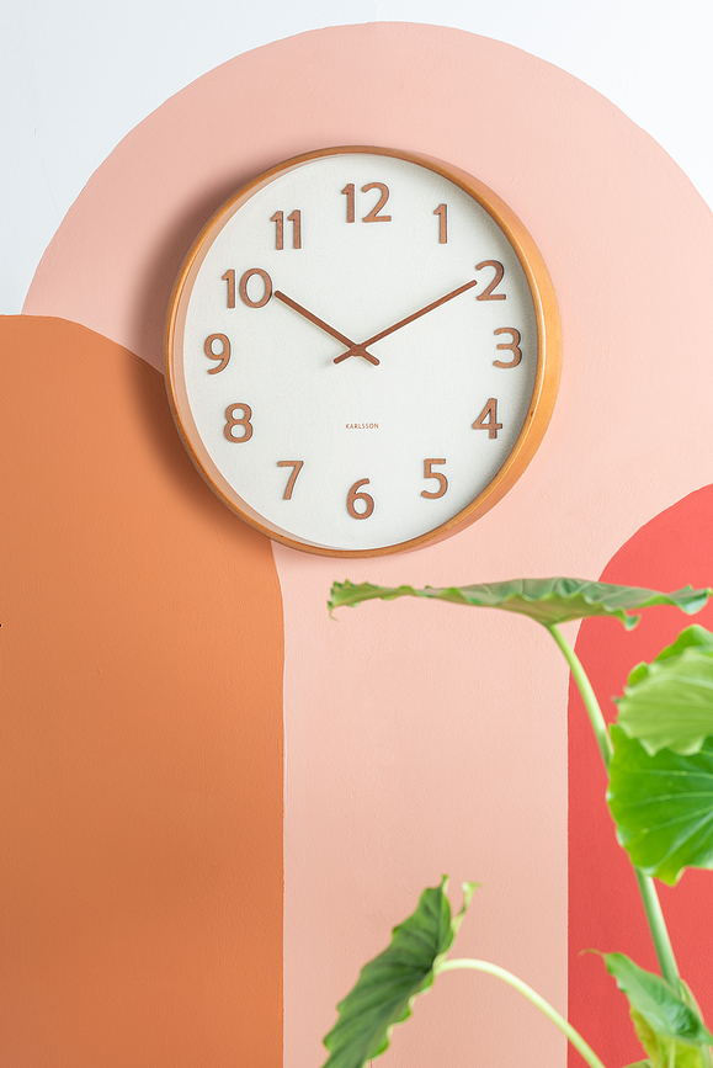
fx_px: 4302
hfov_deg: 9.5
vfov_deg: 14.1
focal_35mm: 145
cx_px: 356
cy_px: 534
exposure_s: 1/100
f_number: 5.6
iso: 50
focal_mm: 145
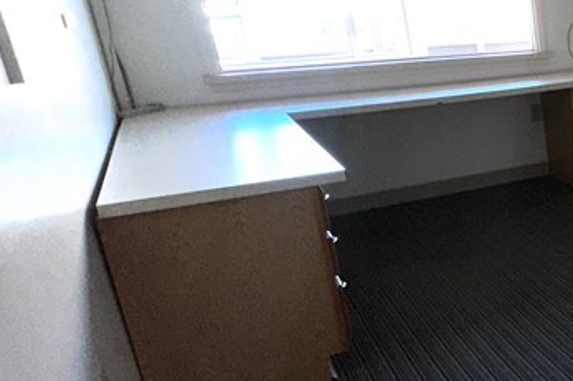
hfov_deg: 31.4
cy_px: 178
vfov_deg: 31.1
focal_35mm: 43
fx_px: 684
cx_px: 793
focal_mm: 2.22
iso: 32
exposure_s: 1/122
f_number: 2.2
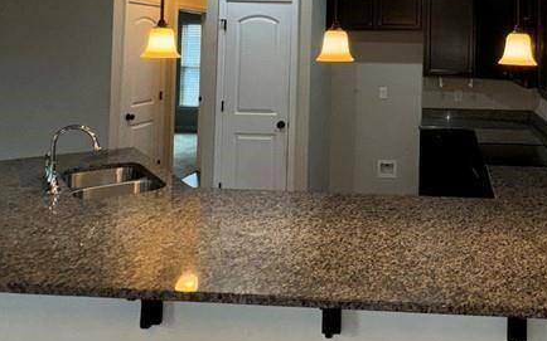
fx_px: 522
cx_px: 422
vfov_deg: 34.0
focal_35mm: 35
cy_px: 25
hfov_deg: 52.4
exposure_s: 1/87
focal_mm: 2.22
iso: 80
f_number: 2.2
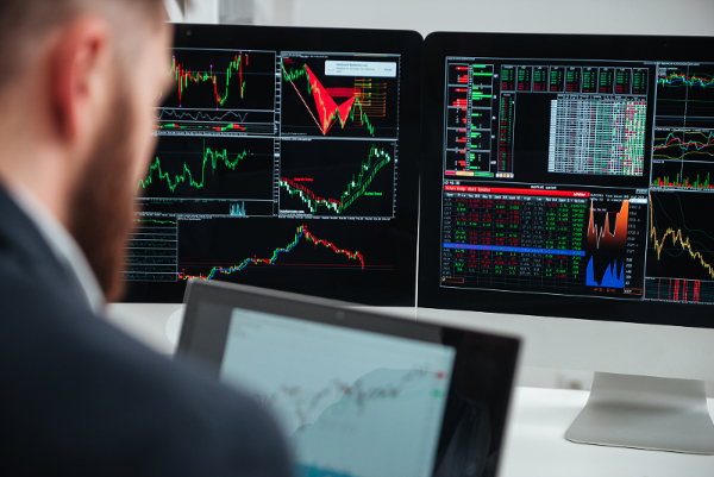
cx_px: 357
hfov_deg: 28.8
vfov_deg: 19.5
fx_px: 1389
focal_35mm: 70
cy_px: 238
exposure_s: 1/125
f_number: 2.8
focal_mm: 70
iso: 400
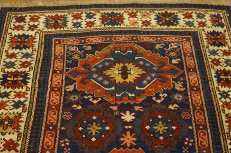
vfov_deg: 38.3
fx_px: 222
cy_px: 81
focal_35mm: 35
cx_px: 108
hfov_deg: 55.0
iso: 1600
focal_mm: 21
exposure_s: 1/60
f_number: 4
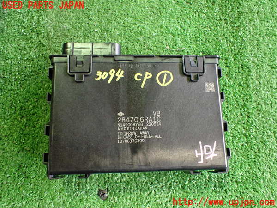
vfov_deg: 46.8
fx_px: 240
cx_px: 138
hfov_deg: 60.0
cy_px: 104
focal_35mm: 30
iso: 800
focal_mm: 5.4
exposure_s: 1/60
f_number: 2.3
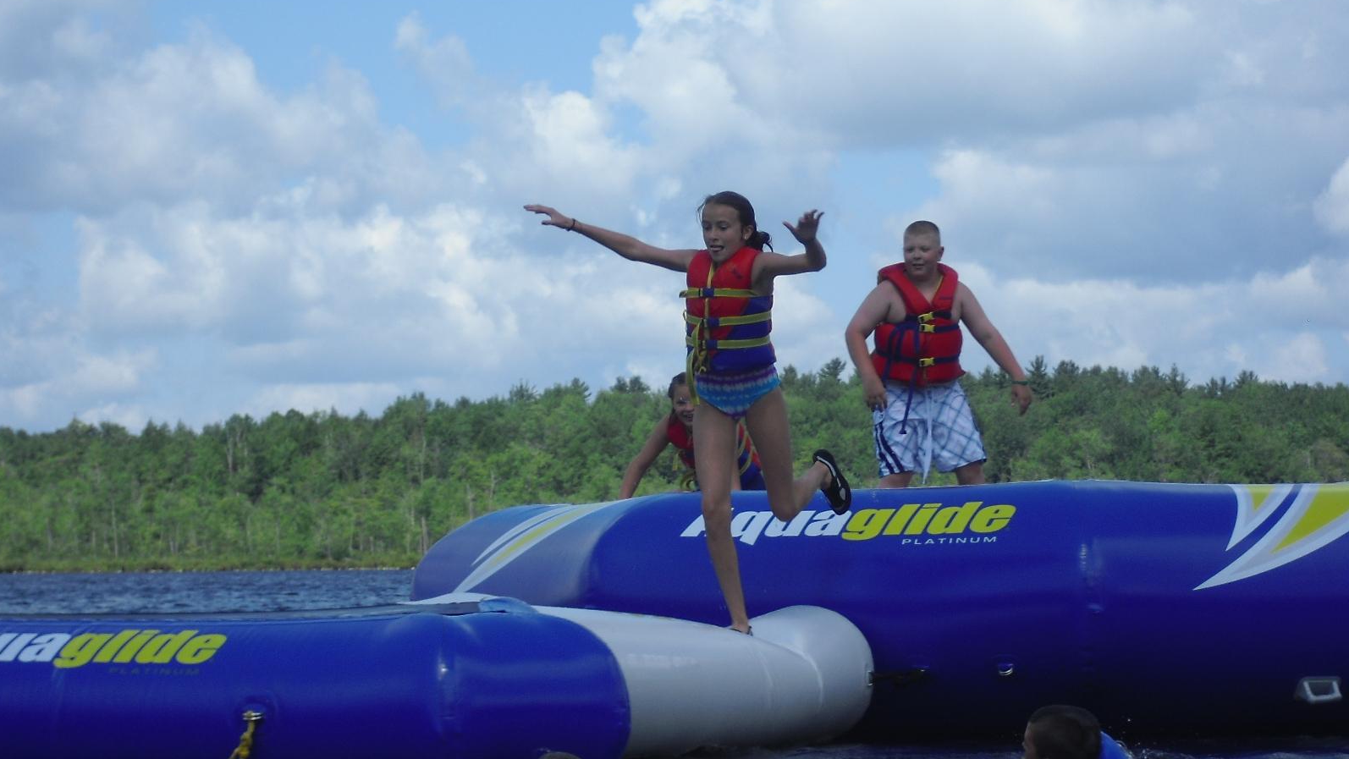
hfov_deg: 18.3
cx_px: 673
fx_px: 4186
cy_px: 455
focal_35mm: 117
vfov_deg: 10.4
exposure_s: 1/320
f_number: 5.6
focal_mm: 18.9
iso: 64
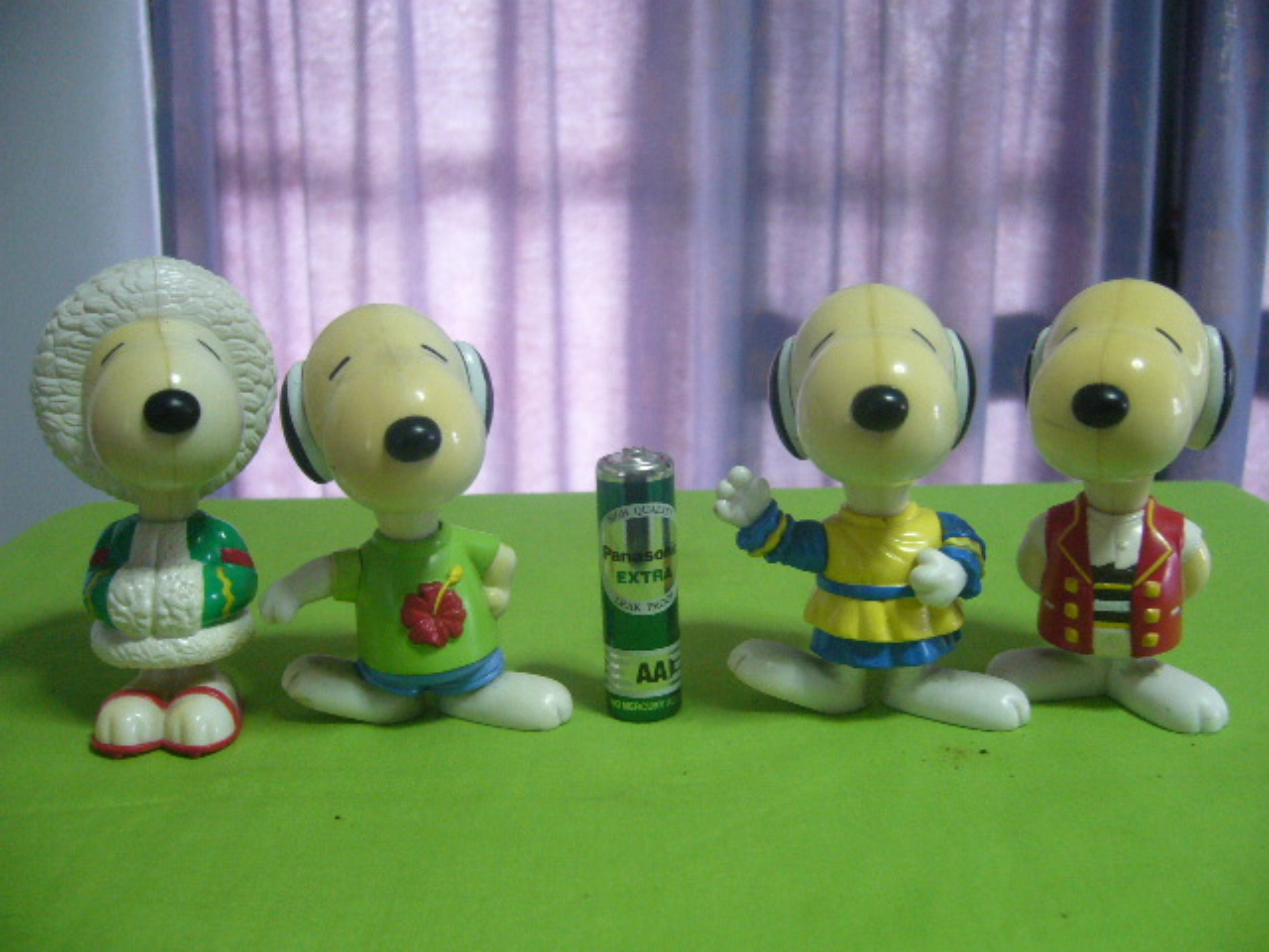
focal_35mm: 35
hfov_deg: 52.6
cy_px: 476
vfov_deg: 40.7
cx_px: 634
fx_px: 1283
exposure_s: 1/10
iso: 200
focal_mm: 5.8
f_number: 2.8
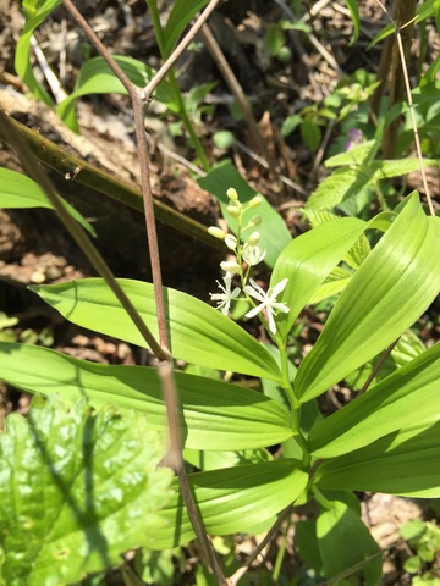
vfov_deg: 61.7
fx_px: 491
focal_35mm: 29
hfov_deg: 48.2
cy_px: 293
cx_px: 220
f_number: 2.2
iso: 32
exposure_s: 1/1068
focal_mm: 4.15
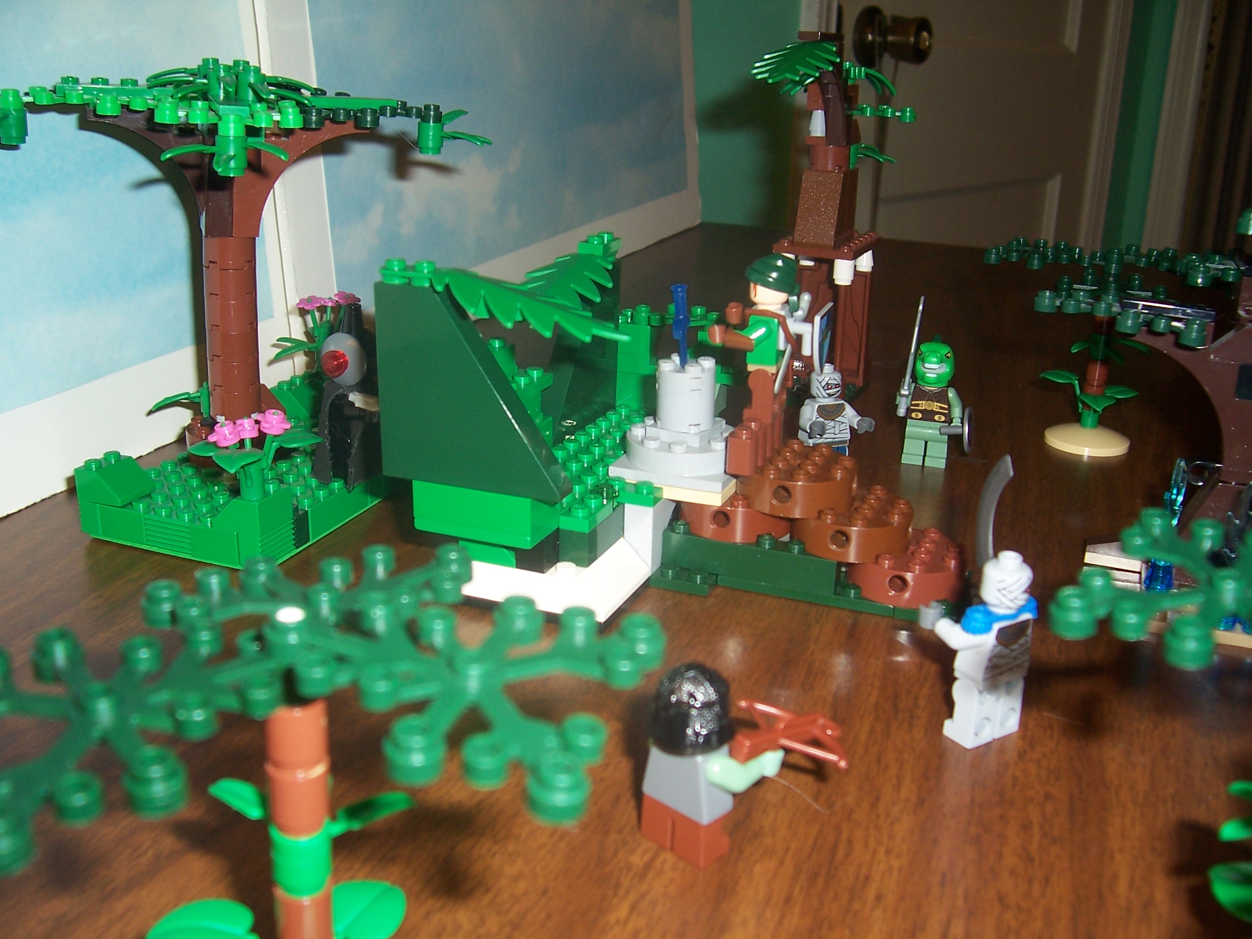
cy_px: 470
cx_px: 626
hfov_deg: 54.0
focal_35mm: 34
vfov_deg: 41.8
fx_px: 1230
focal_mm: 5.6
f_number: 2.7
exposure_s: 1/60
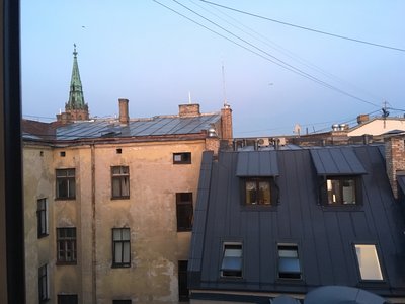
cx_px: 202
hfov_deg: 61.7
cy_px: 152
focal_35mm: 29
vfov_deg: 48.2
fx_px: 339
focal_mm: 4.15
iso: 200
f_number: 2.2
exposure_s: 1/17
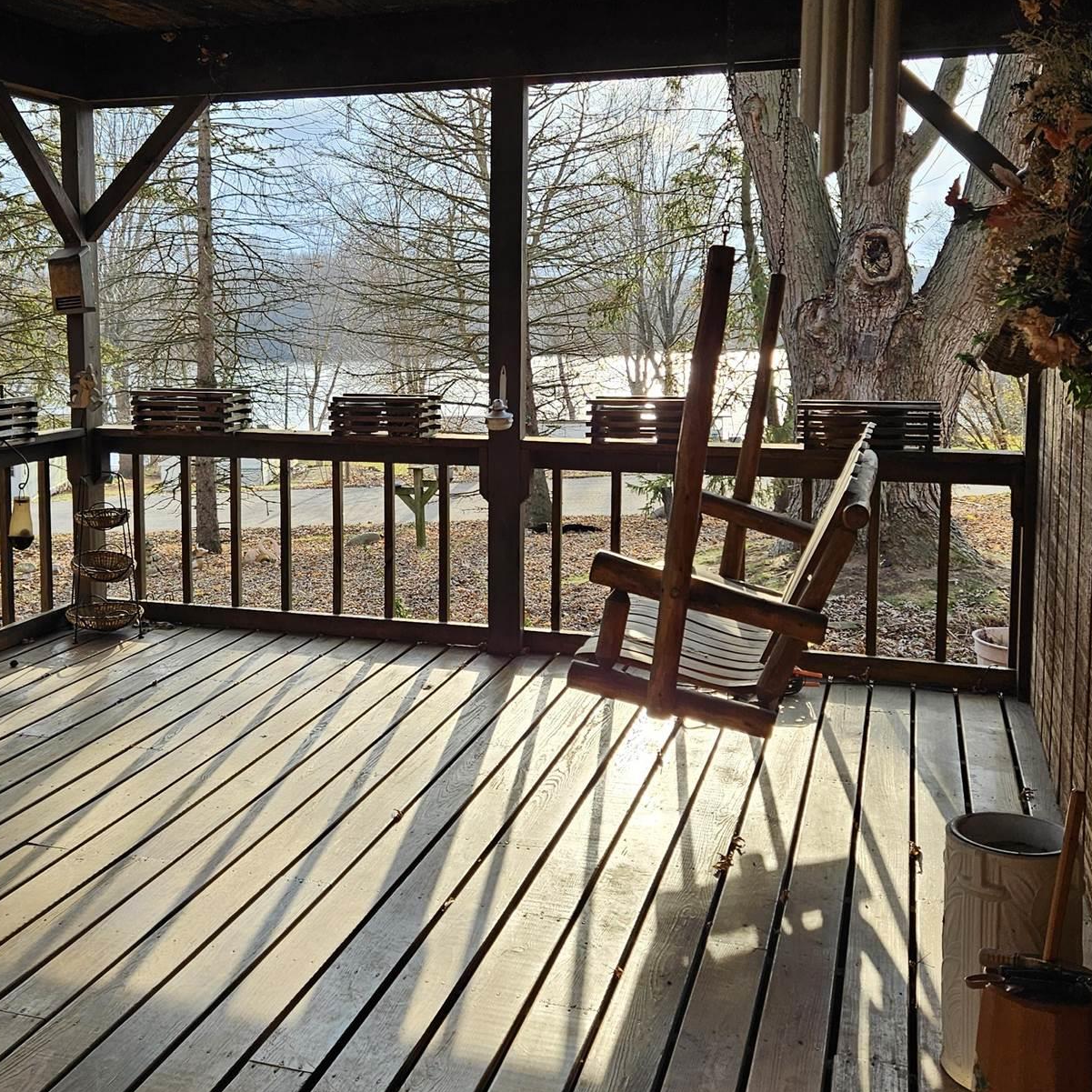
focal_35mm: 39
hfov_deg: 42.7
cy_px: 447
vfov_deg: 42.7
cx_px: 444
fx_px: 1392
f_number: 1.8
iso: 32
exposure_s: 1/539
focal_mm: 5.4
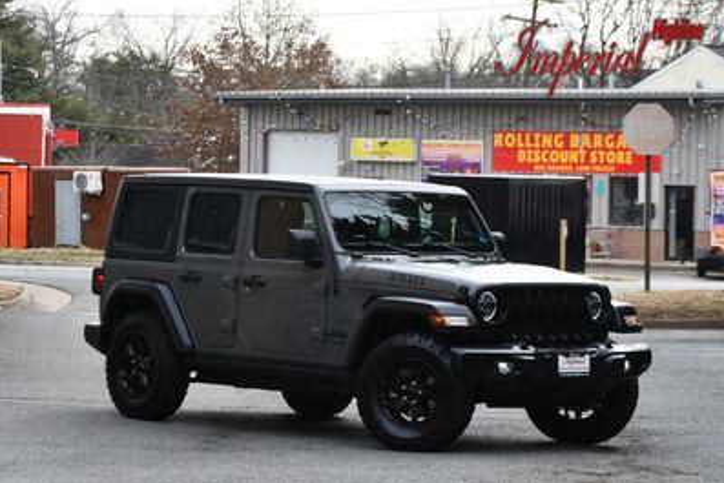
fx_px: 2877
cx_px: 363
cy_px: 242
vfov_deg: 9.6
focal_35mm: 143
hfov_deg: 14.3
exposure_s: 1/250
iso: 200
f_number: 7.1
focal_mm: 95
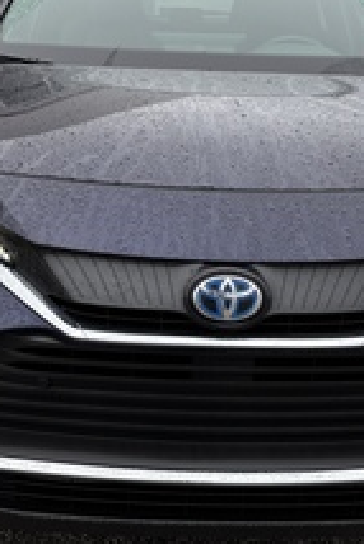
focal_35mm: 53
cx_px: 191
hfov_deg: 25.6
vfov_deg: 37.3
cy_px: 212
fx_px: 802
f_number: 1.6
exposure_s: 1/224
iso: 40
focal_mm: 5.96
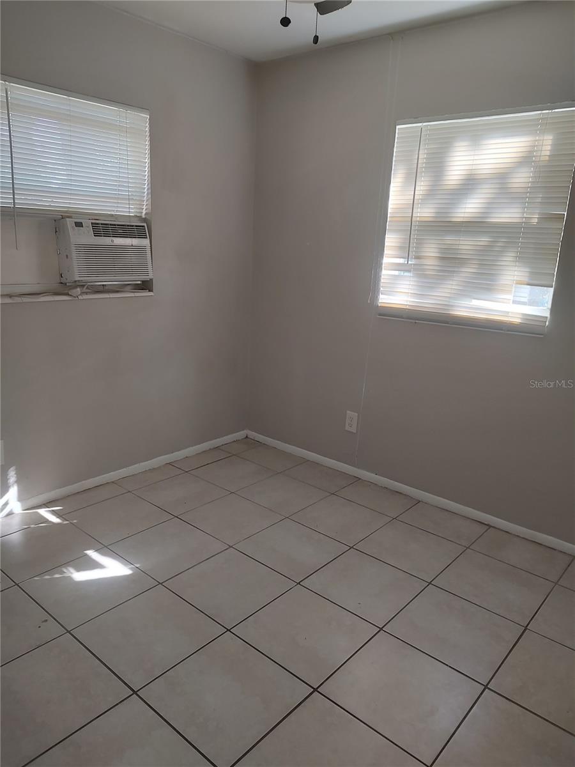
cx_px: 288
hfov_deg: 56.8
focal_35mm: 24
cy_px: 384
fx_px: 532
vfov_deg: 71.6
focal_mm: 5.88
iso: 444
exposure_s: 1/60
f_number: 1.9
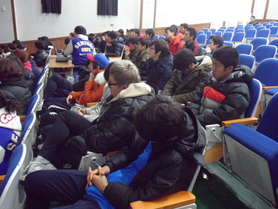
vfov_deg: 46.8
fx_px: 241
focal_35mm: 30
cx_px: 139
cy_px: 104
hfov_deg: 60.0
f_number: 3.5
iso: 800
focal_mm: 5.7
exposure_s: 1/15
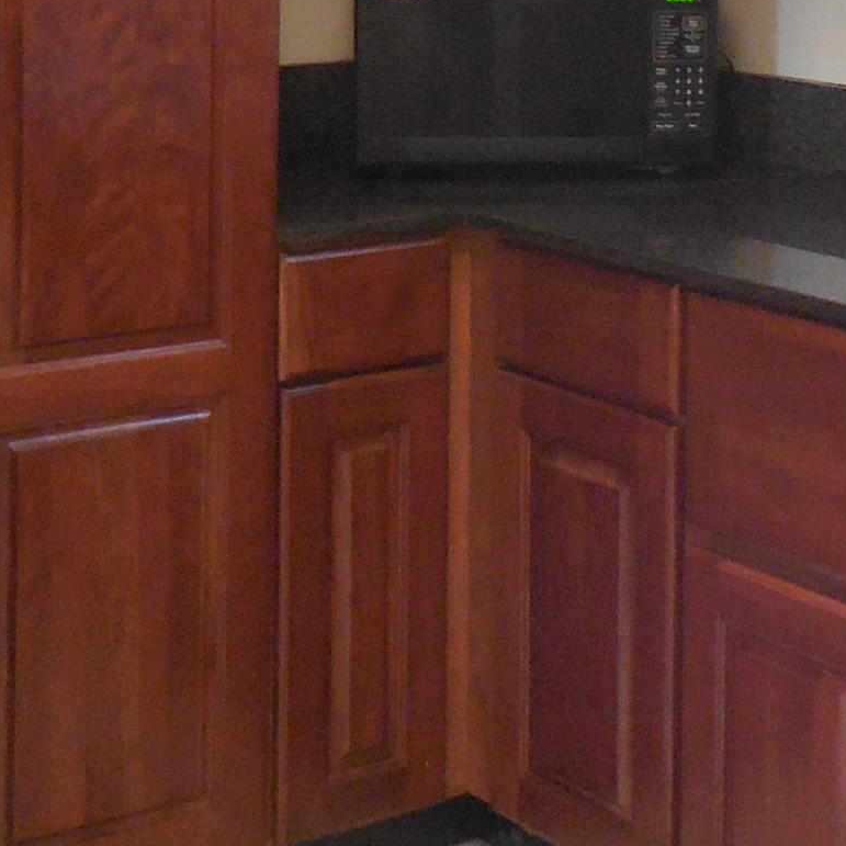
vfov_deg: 19.2
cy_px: -114
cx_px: 608
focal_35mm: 86
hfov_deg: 20.1
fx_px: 2378
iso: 560
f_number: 3.3
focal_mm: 4.5
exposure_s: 1/8
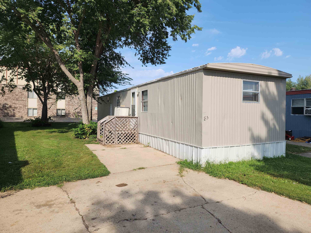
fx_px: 207
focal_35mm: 23
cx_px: 156
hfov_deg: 73.9
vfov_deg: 58.9
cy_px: 116
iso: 12
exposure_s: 1/929
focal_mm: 6.4
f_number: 1.8
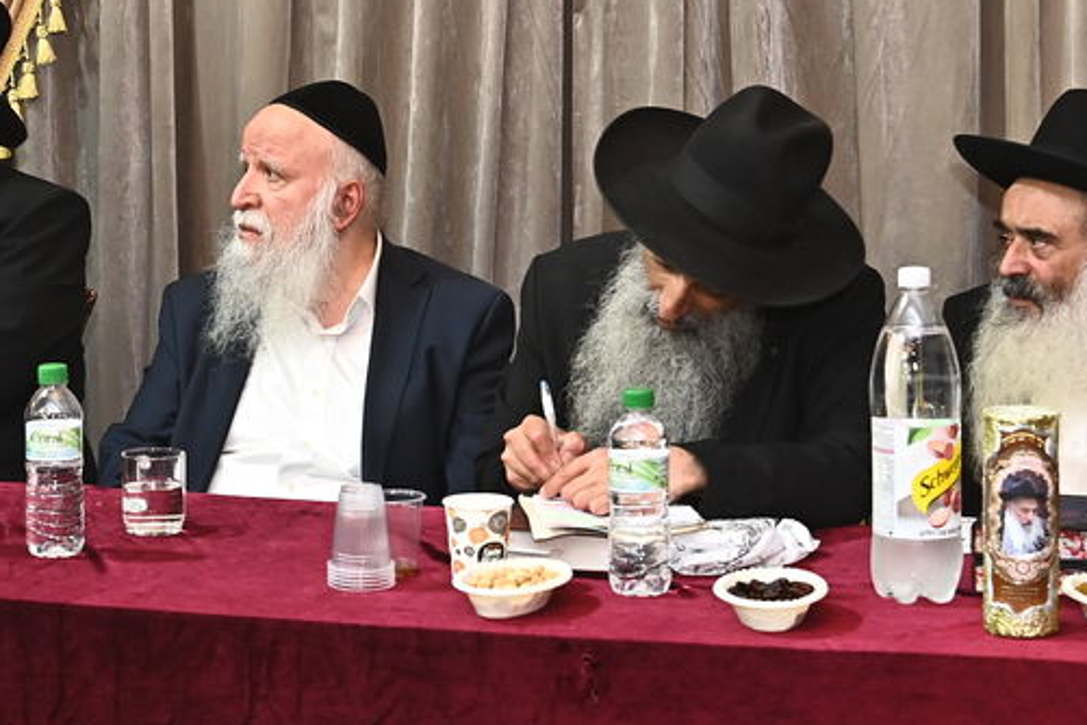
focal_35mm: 95
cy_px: 185
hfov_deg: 21.3
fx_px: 2868
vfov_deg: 14.3
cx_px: 330
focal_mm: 34
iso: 1250
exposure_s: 1/160
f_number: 6.3
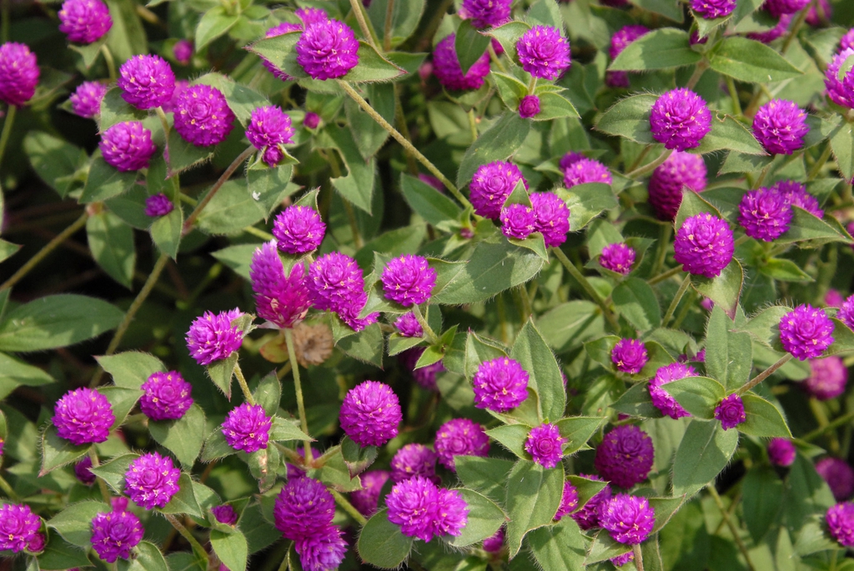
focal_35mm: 128
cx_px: 427
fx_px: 3028
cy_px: 286
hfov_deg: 16.1
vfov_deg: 10.8
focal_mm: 85
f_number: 9
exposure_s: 1/320
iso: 400
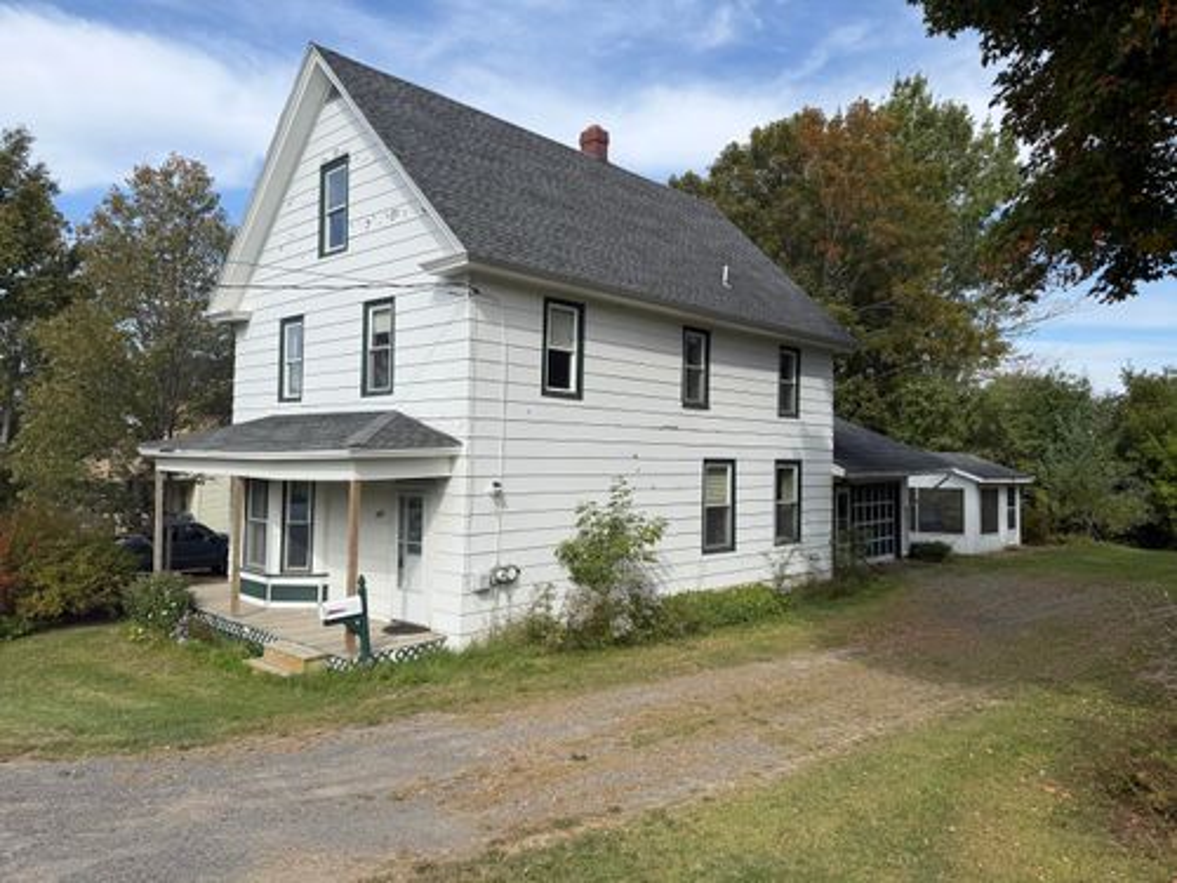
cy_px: 442
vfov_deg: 56.8
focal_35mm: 24
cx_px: 588
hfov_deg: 71.6
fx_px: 816
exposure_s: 1/3584
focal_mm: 6.76
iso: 80
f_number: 1.78
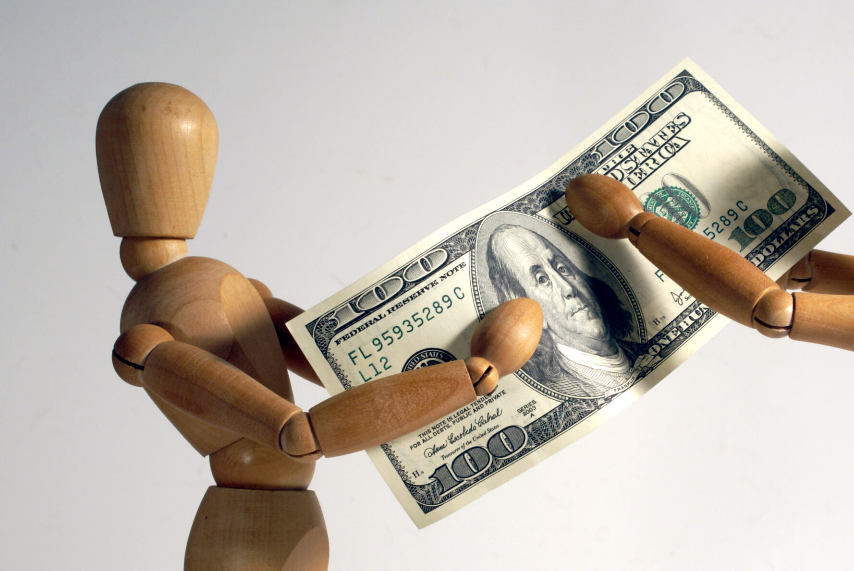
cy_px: 336
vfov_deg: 12.7
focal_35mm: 108
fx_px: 2565
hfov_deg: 18.8
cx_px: 584
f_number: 13
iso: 100
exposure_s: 1/20
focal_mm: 50
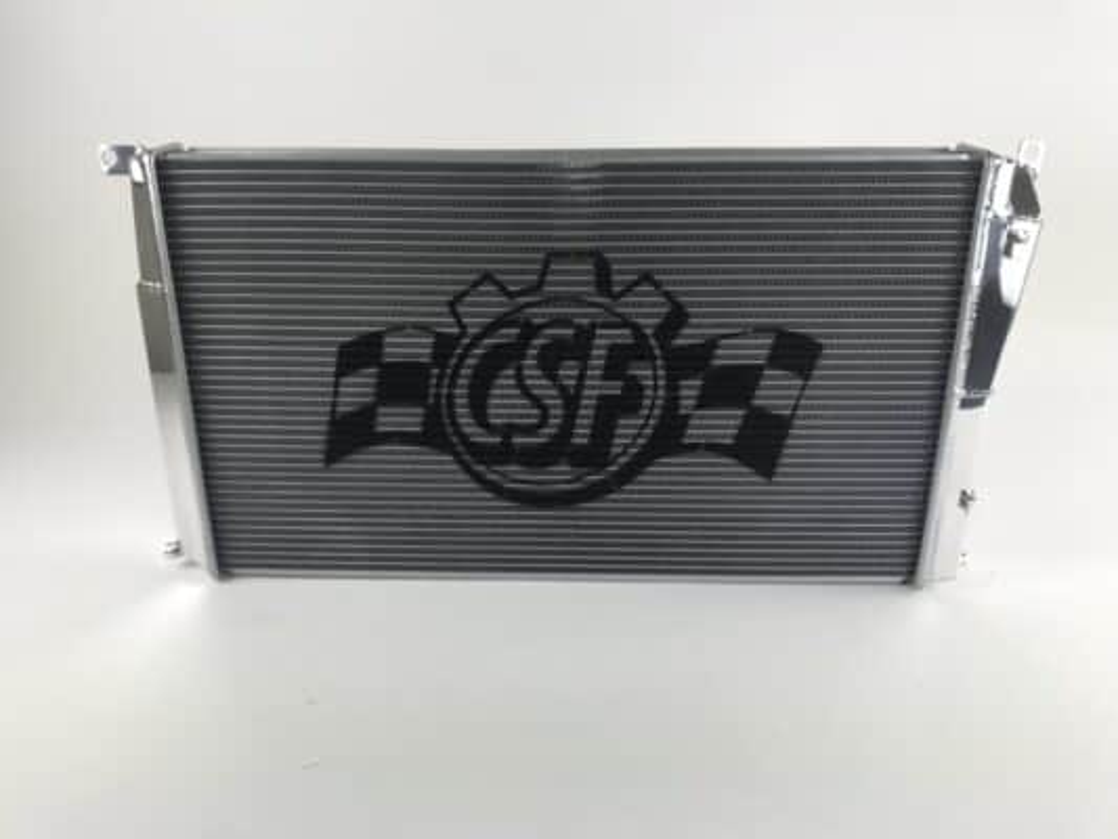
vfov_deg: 49.8
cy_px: 420
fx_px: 905
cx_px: 559
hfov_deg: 63.4
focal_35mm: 28
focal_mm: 3.99
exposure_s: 1/290
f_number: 1.8
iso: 20
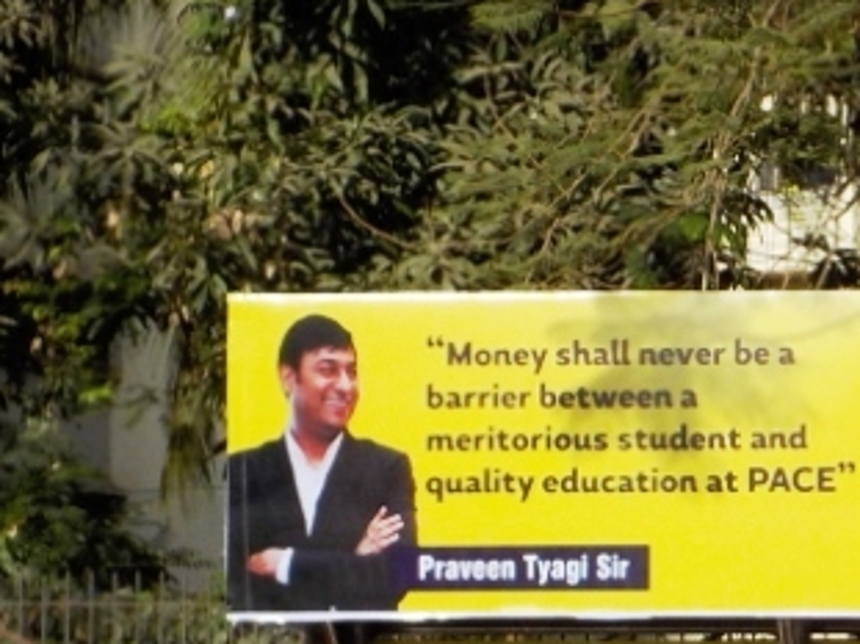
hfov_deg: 15.1
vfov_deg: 11.7
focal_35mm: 125
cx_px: 1090
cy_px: 688
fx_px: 3104
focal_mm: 5.2
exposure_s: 1/1250
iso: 125
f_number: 3.7
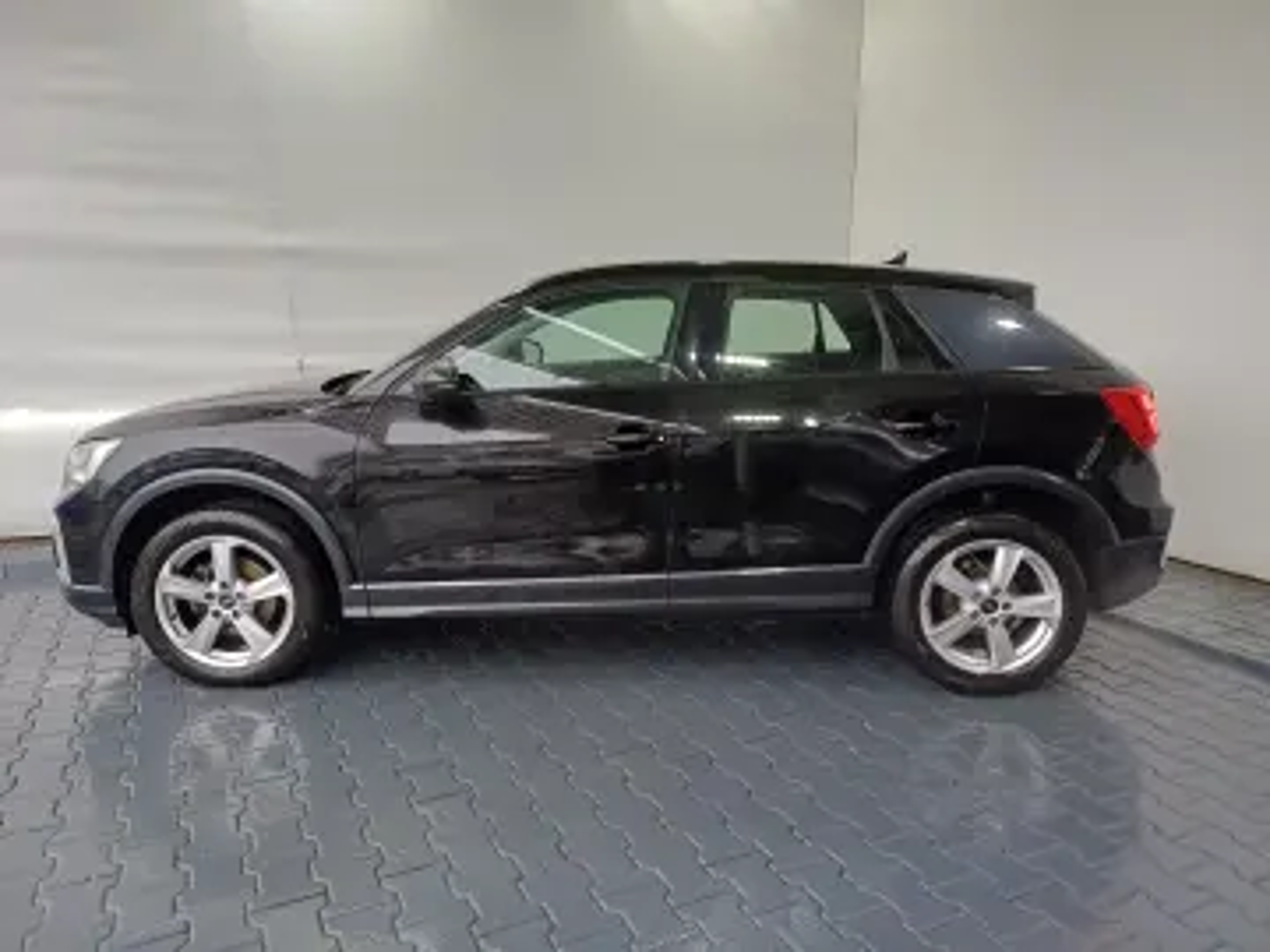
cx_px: 635
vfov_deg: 54.9
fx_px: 917
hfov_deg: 69.4
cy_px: 476
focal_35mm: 25
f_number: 1.8
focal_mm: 4.65
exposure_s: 1/100
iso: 80
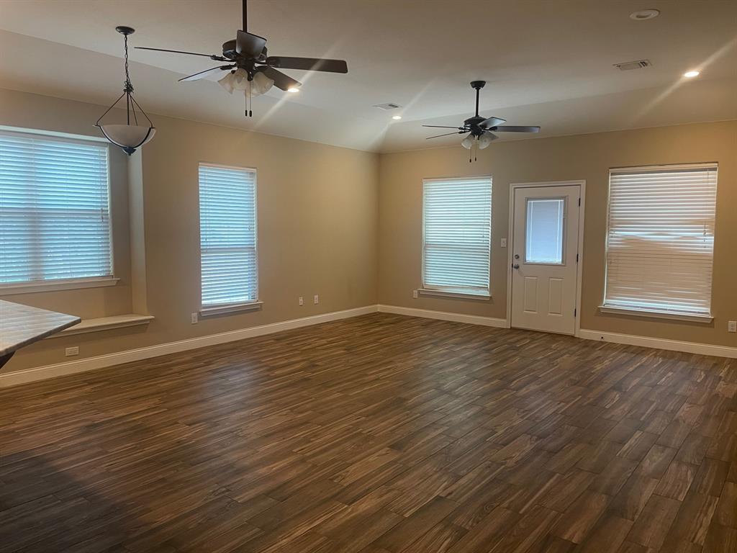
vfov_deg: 53.1
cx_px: 368
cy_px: 276
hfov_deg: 67.3
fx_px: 554
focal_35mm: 26
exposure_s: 1/60
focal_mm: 4.2
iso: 160
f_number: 1.6
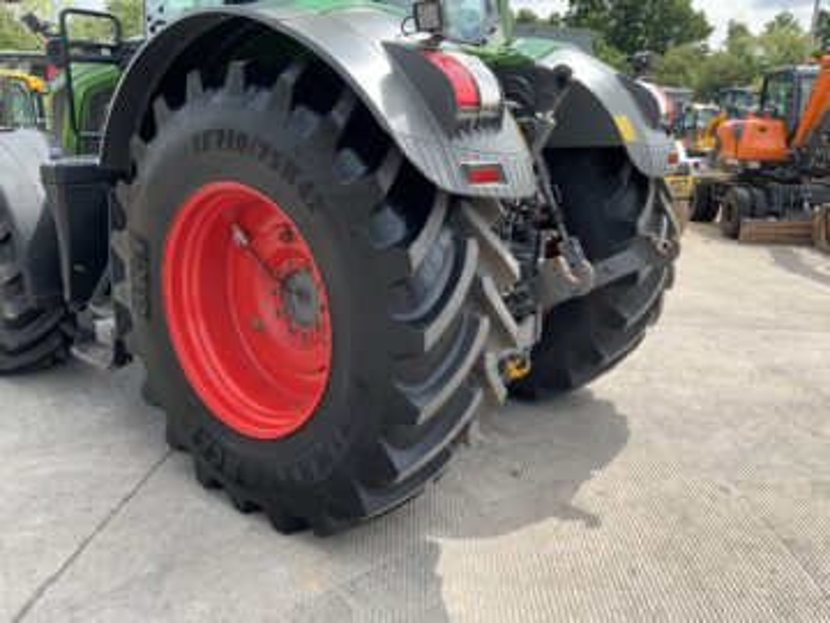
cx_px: 415
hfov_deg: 61.7
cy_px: 312
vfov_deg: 48.2
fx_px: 695
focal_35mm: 29
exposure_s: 1/829
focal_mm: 3
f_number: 1.8
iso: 16
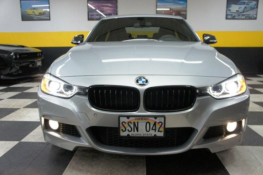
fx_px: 219
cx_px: 132
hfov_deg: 62.0
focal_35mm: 30
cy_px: 88
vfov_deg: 43.5
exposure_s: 1/250
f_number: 4
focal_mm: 20
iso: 1250
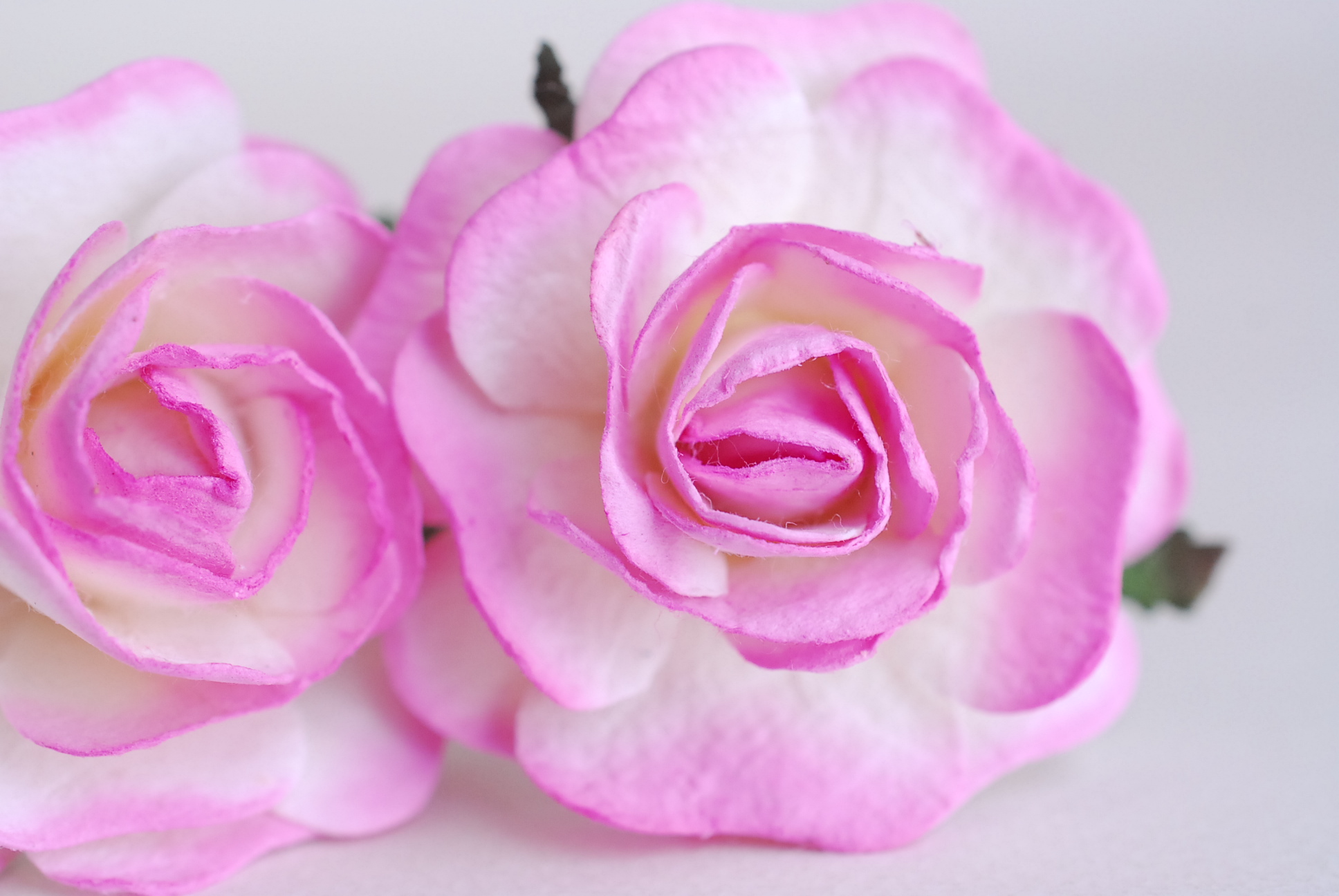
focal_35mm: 60
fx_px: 2234
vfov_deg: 22.7
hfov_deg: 33.4
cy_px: 448
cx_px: 670
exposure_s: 1/160
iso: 640
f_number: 5.6
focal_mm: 40
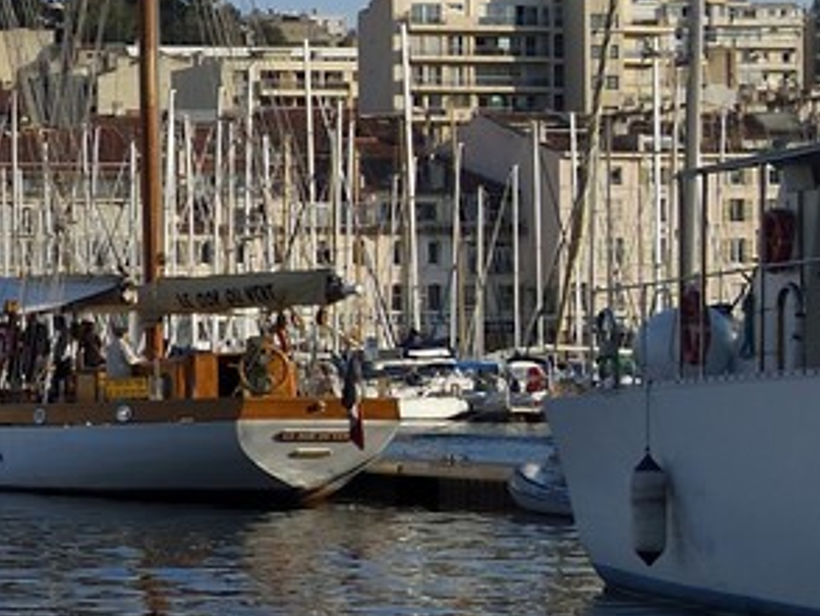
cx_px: -1310
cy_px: 330
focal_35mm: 152
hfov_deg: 10.6
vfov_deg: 9.8
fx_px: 3602
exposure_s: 1/320
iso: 200
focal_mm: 29
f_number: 11
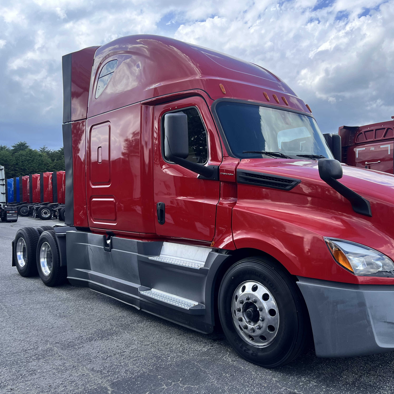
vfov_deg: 52.5
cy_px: 196
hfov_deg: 52.4
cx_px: 223
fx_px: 399
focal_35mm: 31
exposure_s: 1/1497
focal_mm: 5.1
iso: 50
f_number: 1.6
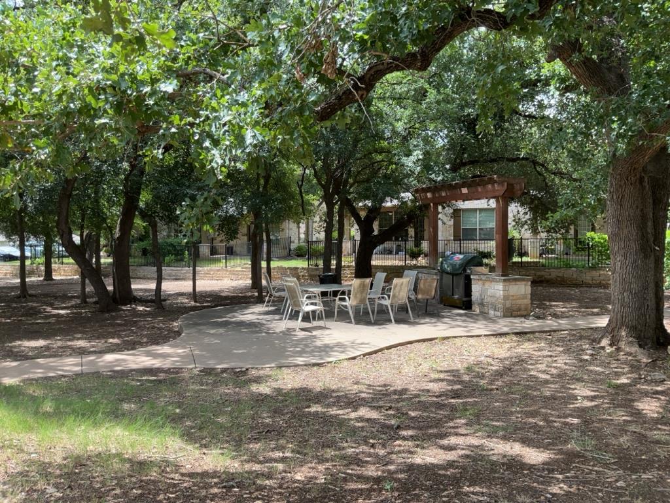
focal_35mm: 27
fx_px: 523
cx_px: 335
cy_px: 252
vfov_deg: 51.4
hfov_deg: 65.3
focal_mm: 3
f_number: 1.8
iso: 25
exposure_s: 1/360
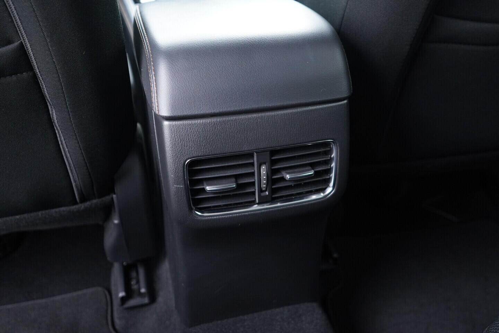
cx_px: 250
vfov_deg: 36.9
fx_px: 499
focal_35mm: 36
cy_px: 166
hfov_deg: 53.1
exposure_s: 1/40
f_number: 2.8
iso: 1600
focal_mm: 24
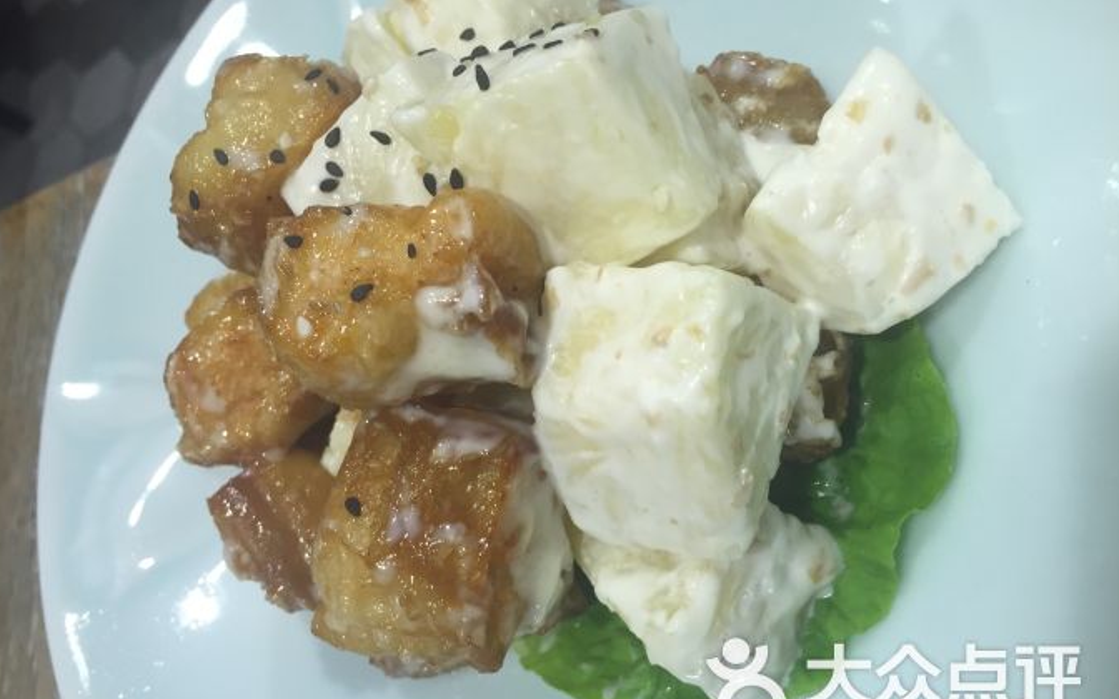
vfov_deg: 39.4
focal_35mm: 32
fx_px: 976
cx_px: 541
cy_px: 327
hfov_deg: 59.6
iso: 32
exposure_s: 1/40
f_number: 2.2
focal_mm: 4.15
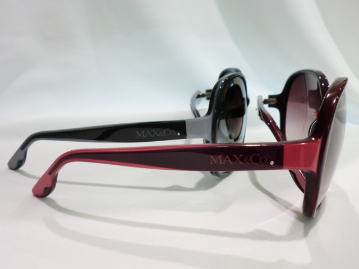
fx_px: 332
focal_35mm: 32
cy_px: 134
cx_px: 180
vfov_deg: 44.2
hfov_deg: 56.8
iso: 125
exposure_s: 1/60
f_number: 3.5
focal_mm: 5.8
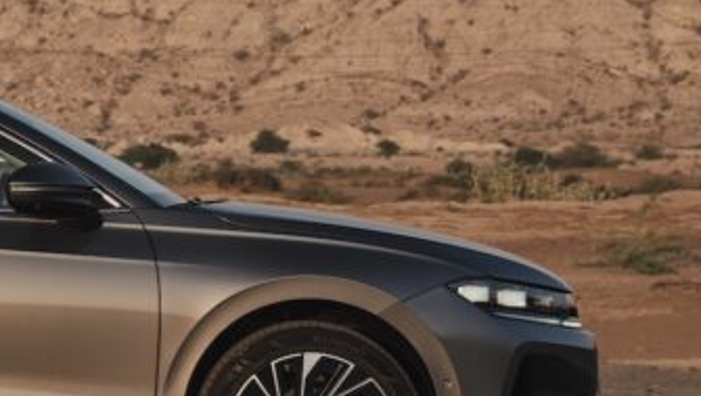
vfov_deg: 6.4
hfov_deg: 11.1
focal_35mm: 189
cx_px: -234
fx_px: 3516
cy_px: -95
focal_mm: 64
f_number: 8
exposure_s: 1/220
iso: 200
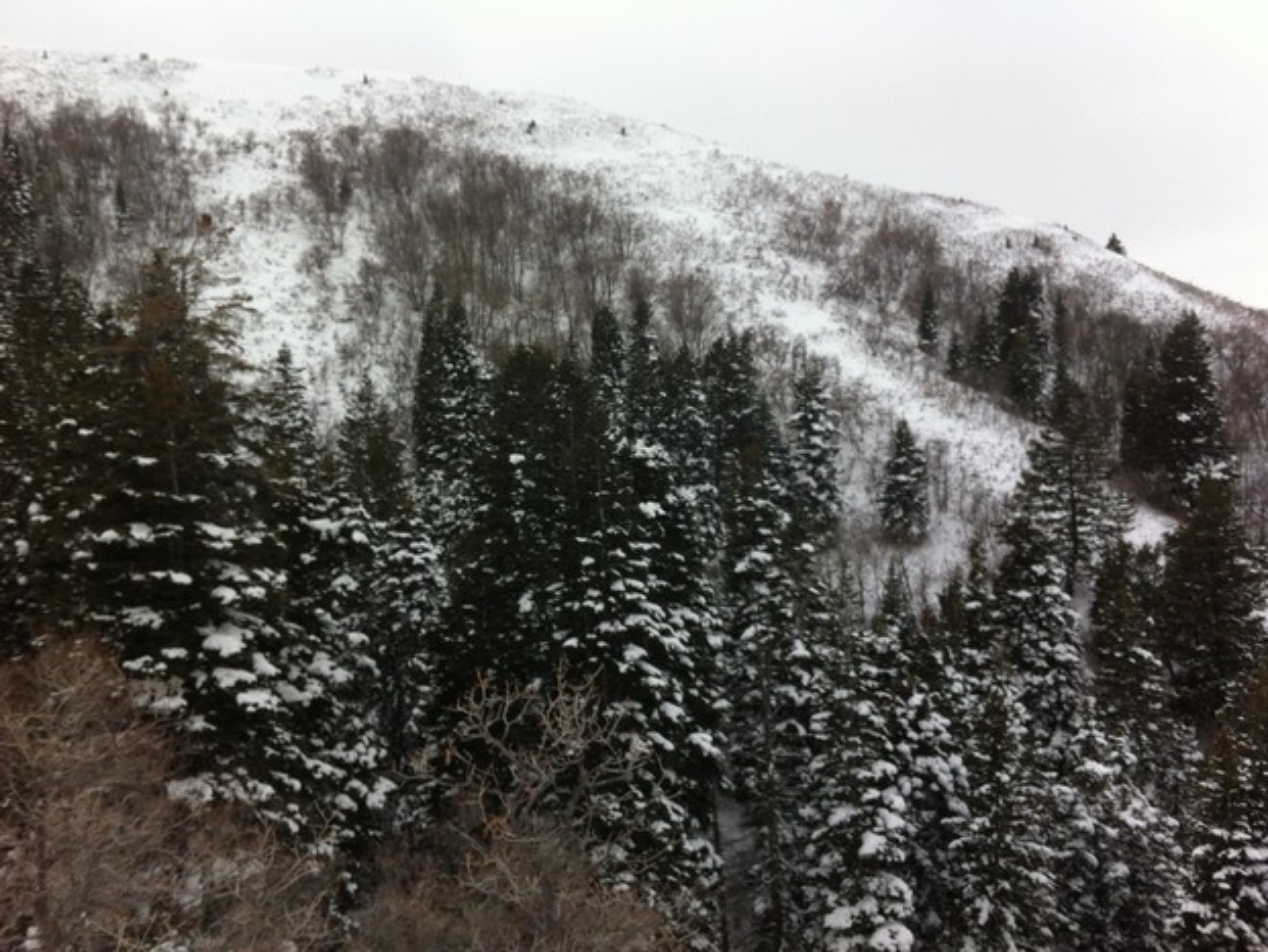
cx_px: 629
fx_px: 1319
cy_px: 466
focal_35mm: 36
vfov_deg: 39.7
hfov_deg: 51.3
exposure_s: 1/794
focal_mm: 3.85
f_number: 2.8
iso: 80
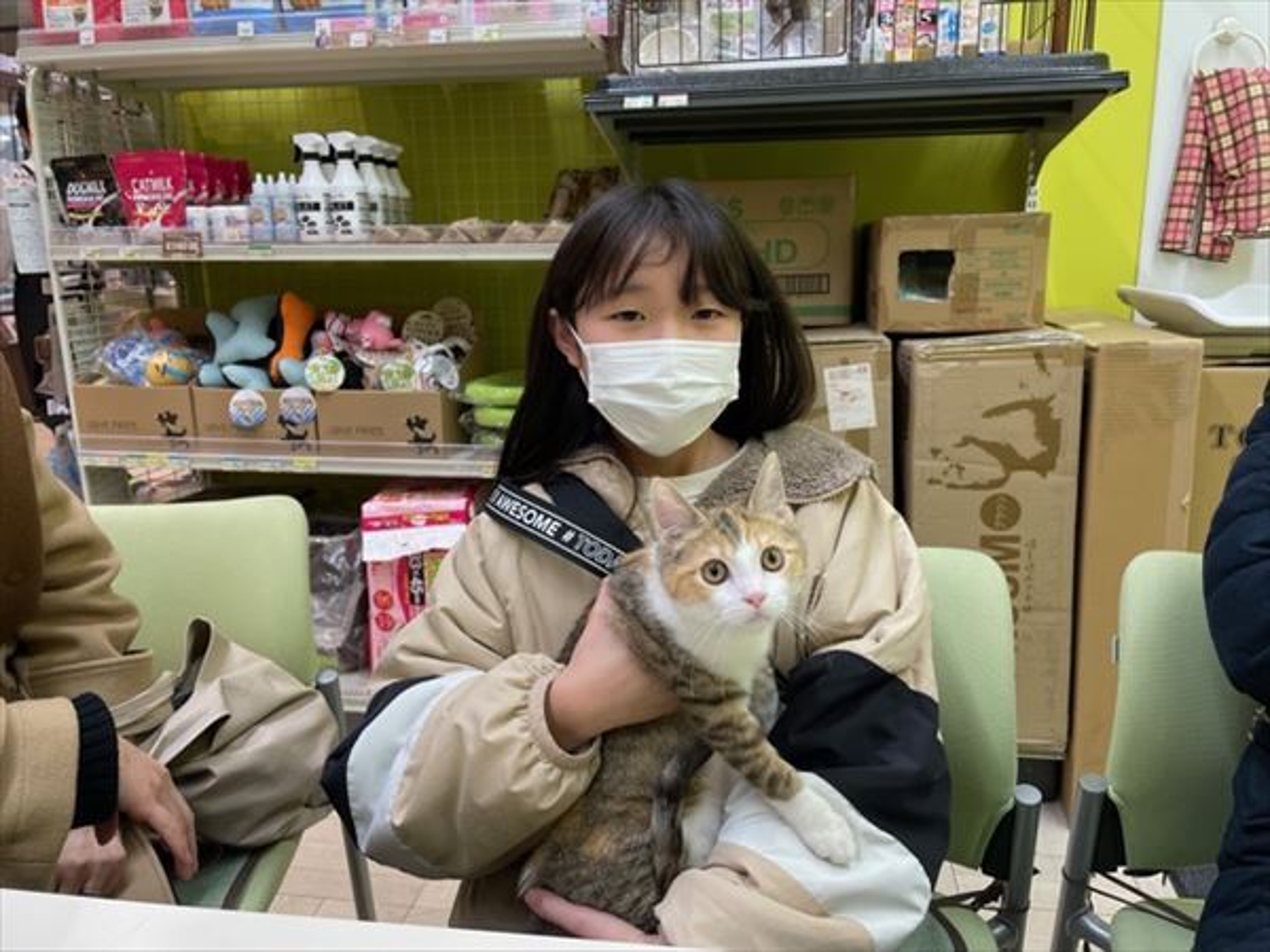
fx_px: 954
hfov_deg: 67.3
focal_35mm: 26
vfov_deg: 53.1
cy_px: 476
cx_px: 635
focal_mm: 4.2
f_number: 1.6
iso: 100
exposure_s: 1/120
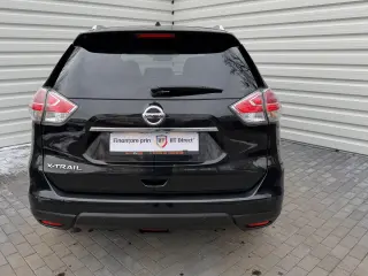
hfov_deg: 65.2
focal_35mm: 27
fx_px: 287
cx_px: 166
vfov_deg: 51.3
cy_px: 125
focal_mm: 6.76
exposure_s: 1/532
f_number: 1.78
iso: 80
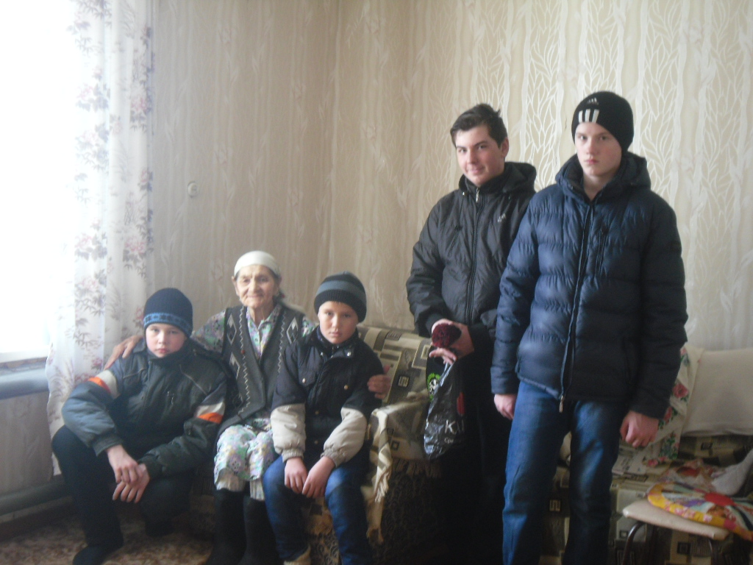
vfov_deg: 30.9
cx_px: 376
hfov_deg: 40.4
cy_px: 282
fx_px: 1022
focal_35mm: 47
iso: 200
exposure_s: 1/22
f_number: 4.5
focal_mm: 8.46
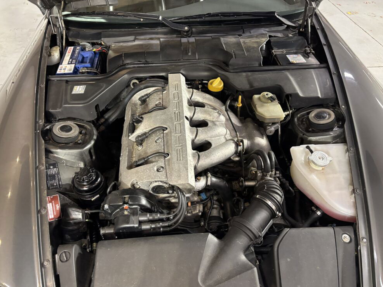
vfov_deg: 51.4
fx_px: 299
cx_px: 192
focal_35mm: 27
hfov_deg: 65.3
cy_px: 148
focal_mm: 5.96
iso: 400
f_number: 1.6
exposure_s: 1/33
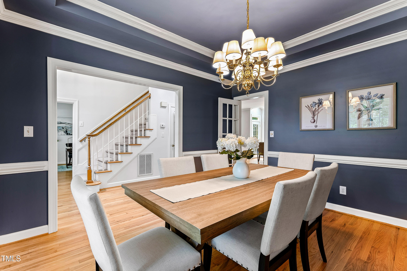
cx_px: 204
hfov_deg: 100.4
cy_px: 136
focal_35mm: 15
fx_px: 170
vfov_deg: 77.3
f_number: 8
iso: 100
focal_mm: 10
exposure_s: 1
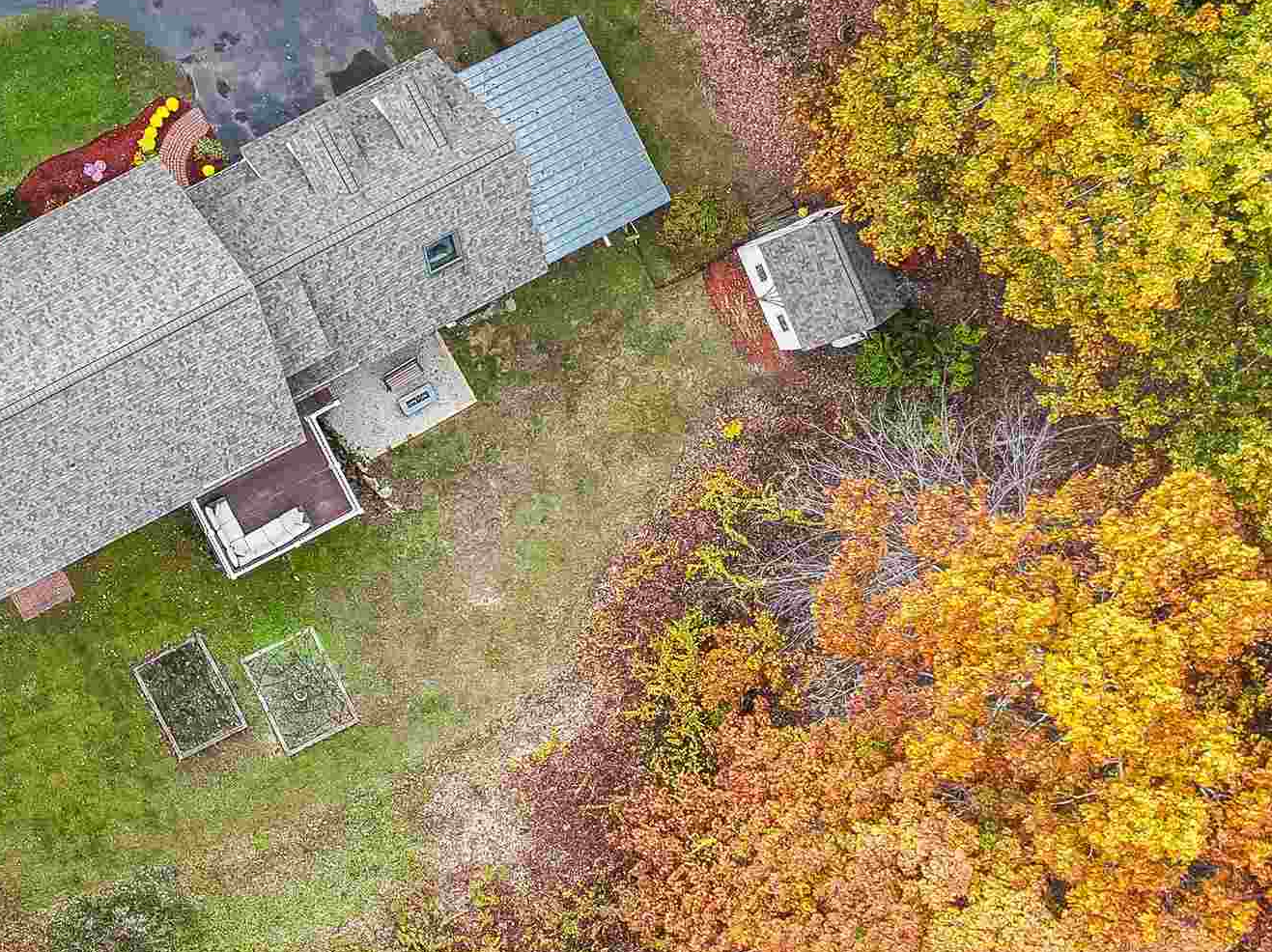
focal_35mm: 56
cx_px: -56
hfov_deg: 31.3
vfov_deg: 26.1
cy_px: 462
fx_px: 2056
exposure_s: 1/400
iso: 100
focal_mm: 12.29
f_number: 2.8
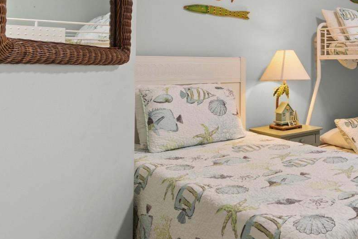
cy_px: 61
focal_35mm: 35
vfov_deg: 37.0
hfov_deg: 46.2
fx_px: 348
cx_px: 353
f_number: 4.8
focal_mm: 11.5
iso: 100
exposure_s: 1/8
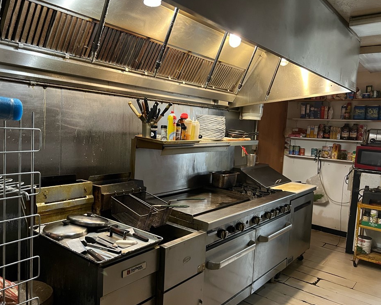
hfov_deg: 62.1
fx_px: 316
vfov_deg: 51.5
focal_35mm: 28
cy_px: 152
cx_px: 174
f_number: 1.5
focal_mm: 5.7
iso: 500
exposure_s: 1/40
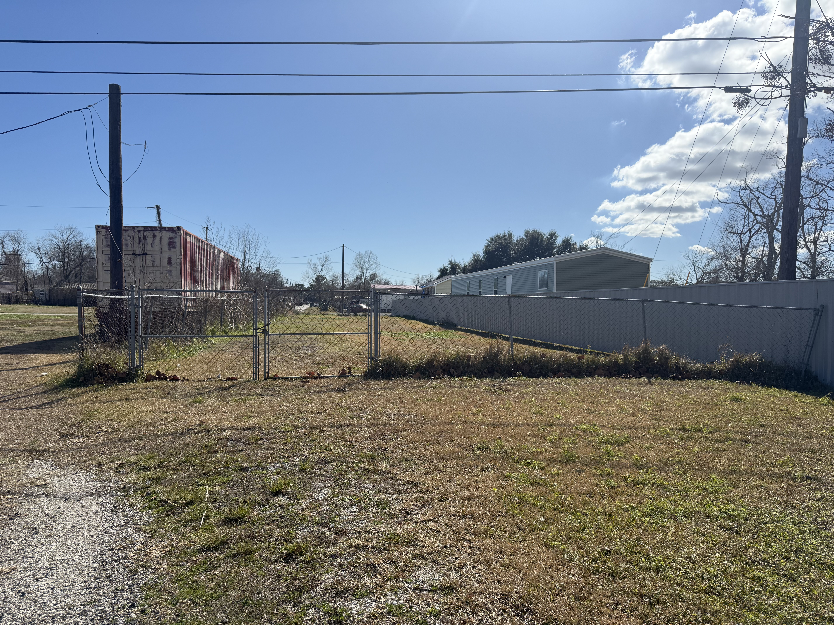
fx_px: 578
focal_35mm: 24
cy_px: 312
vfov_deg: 56.8
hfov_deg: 71.6
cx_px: 417
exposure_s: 1/6711
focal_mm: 6.76
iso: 125
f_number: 1.78
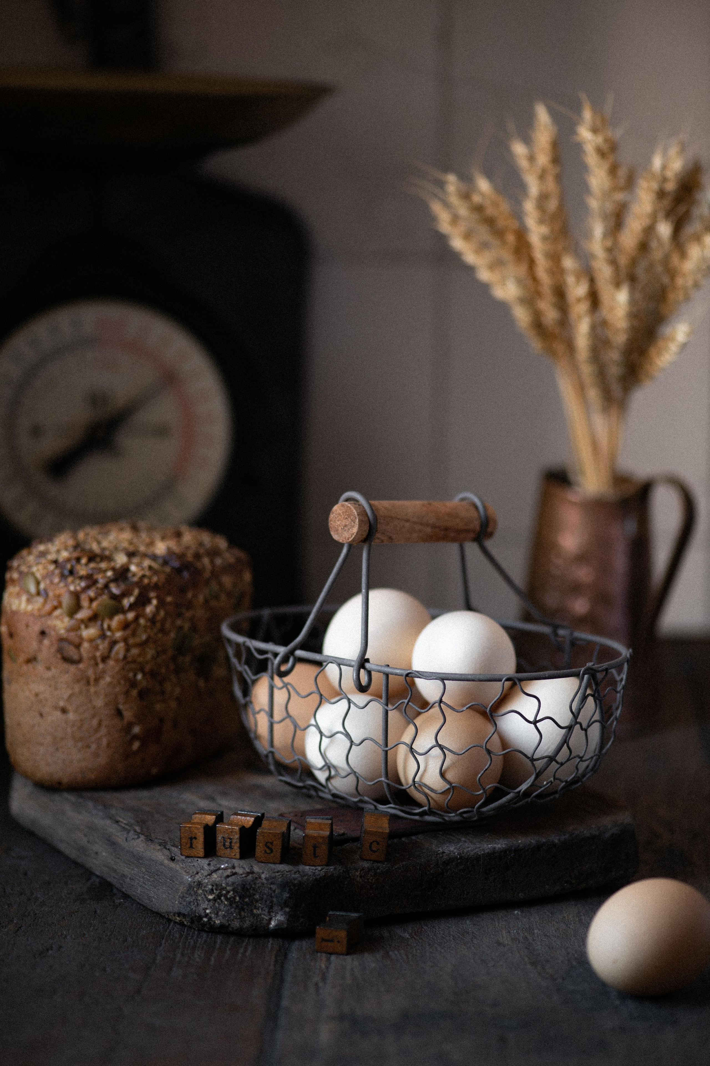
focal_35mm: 105
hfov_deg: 13.0
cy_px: 533
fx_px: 3106
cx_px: 355
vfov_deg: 19.5
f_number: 4.5
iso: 64
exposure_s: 1/15
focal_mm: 105
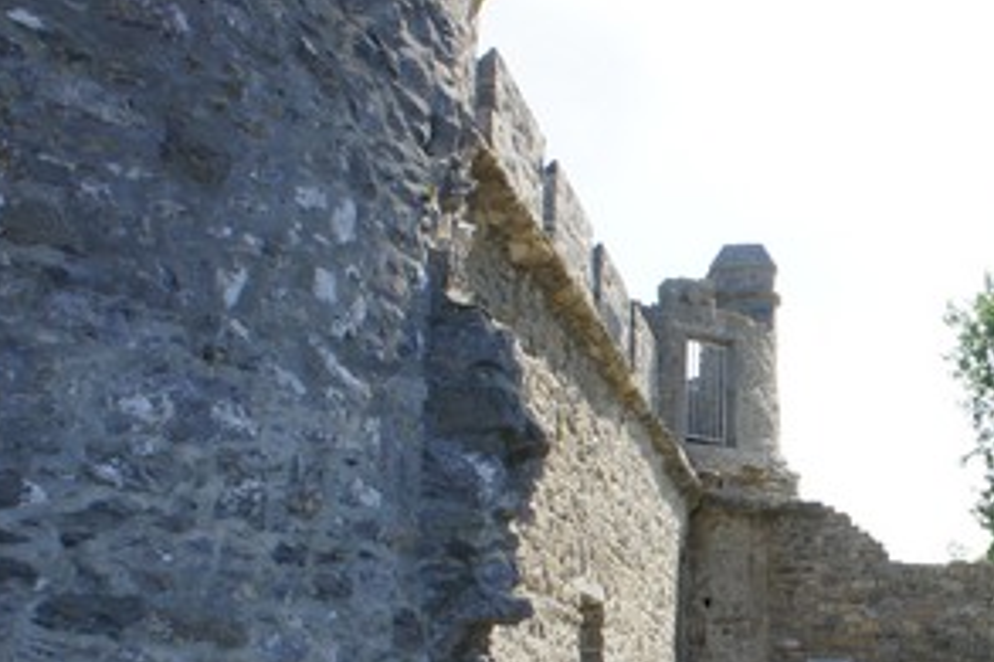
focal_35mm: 59
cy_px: 581
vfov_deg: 22.5
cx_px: 987
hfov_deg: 31.5
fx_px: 1628
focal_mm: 18
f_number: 11
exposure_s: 1/125
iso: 200
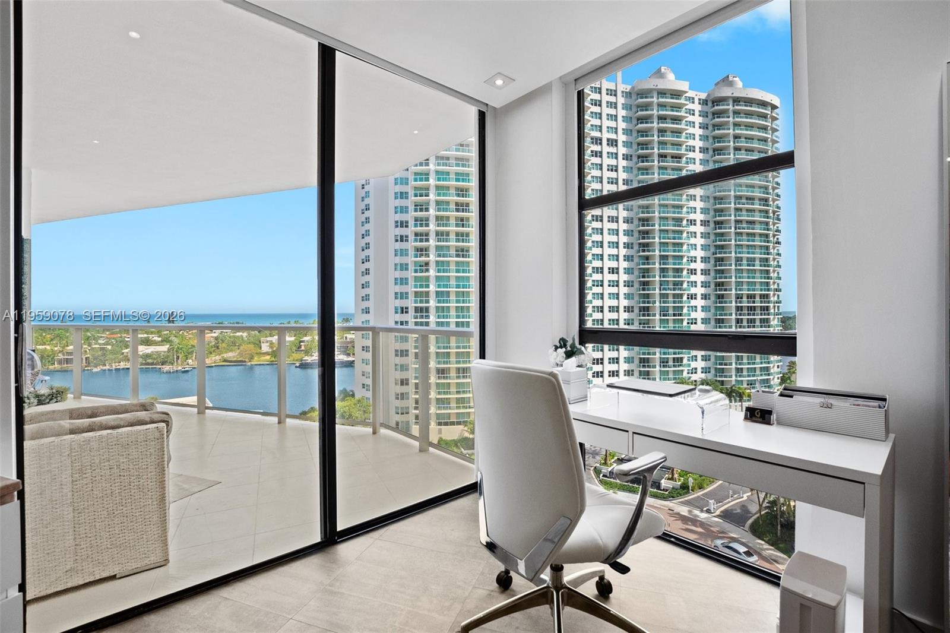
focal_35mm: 15
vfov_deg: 77.3
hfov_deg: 100.4
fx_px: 396
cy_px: 316
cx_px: 475
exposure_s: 1/125
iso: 200
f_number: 8
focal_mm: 10
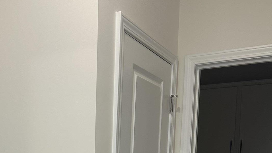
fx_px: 411
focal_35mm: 57
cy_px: 203
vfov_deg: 19.4
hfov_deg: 35.6
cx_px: 60
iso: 125
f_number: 1.78
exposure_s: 1/120
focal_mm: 6.86
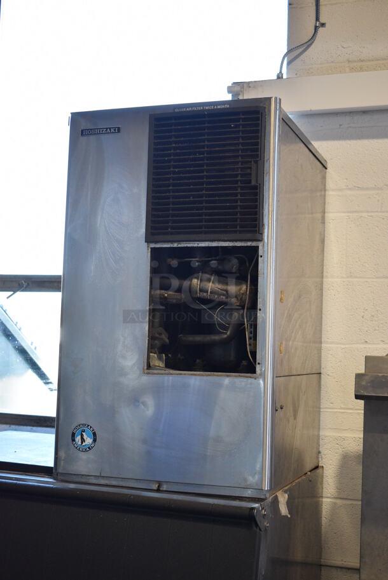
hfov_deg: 26.5
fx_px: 823
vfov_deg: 38.9
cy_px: 290
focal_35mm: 51
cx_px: 194
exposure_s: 1/125
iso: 1000
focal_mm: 34
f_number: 4.5
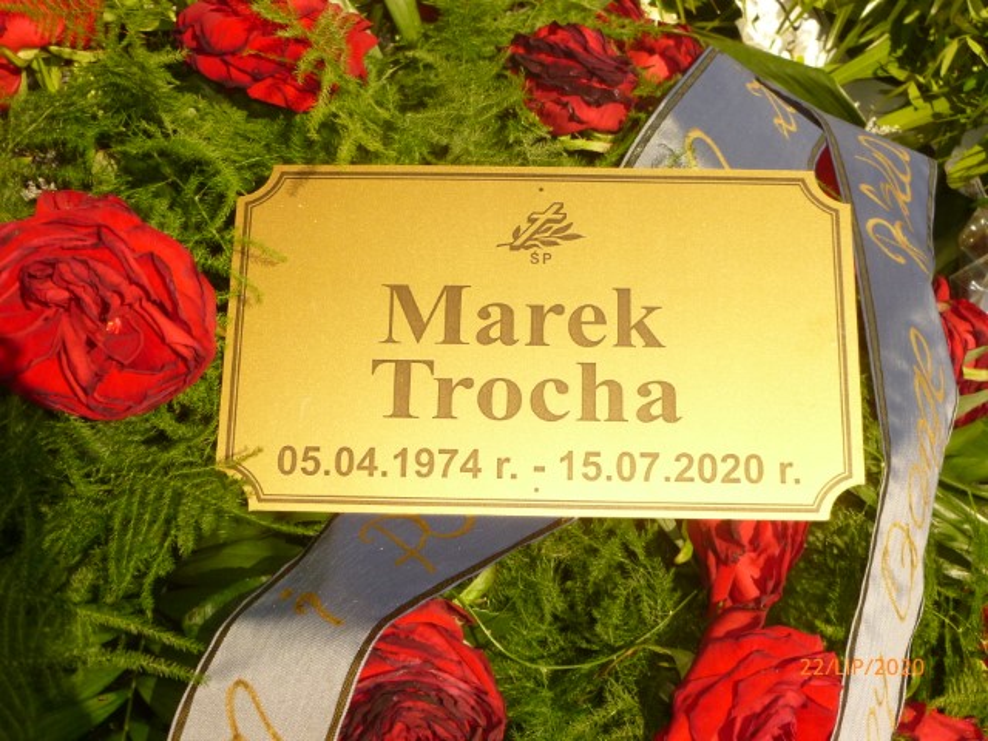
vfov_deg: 32.9
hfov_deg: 42.9
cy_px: 370
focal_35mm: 44
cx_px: 494
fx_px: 1256
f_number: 11
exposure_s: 1/200
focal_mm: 7.9
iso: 200
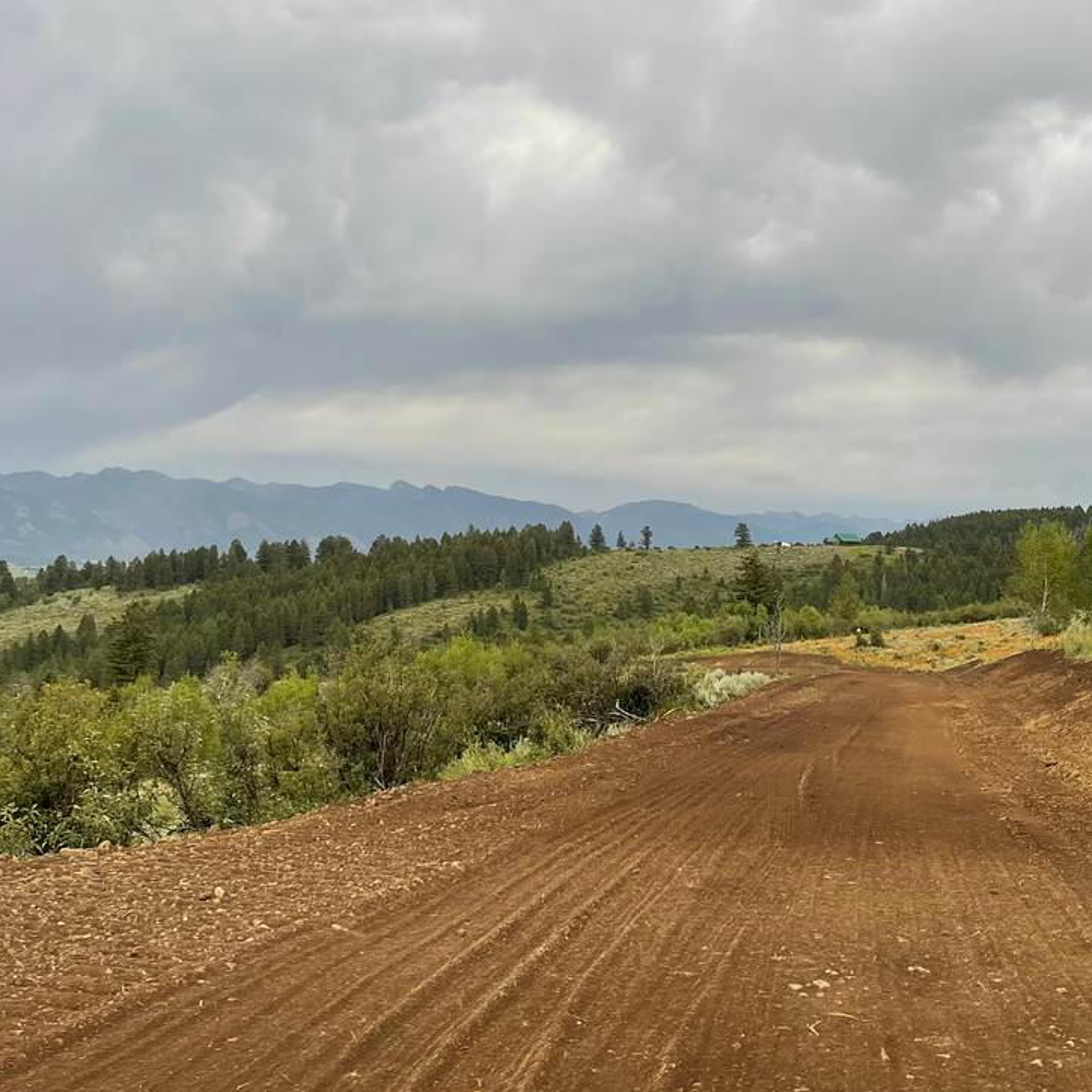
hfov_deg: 42.7
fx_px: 1392
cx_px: 640
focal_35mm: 39
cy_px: 434
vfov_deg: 42.6
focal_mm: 5.1
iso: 64
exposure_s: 1/121
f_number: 1.6
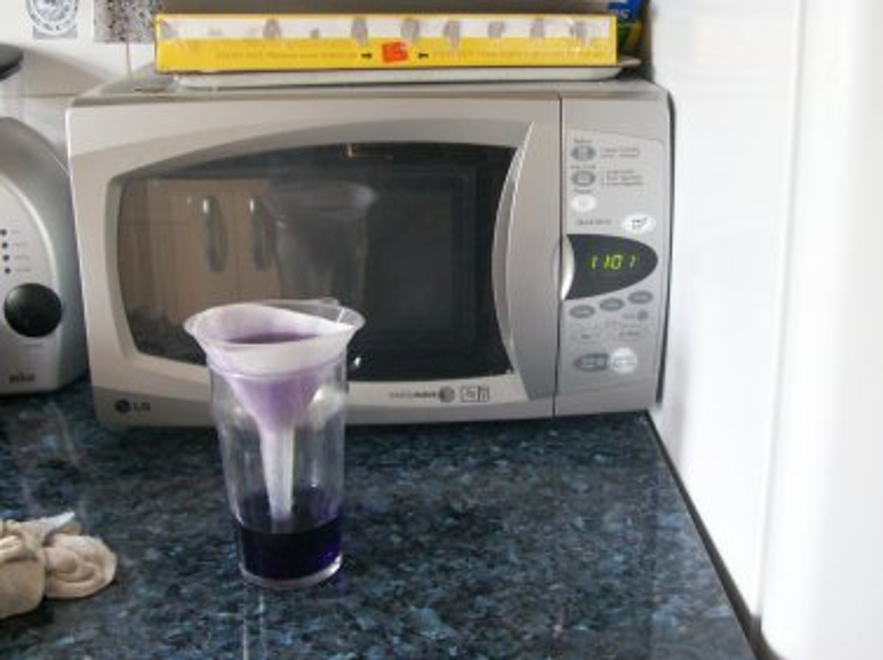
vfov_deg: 33.5
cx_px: 471
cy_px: 291
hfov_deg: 43.9
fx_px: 1096
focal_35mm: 43
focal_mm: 6
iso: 160
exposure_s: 1/12.4
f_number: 2.7
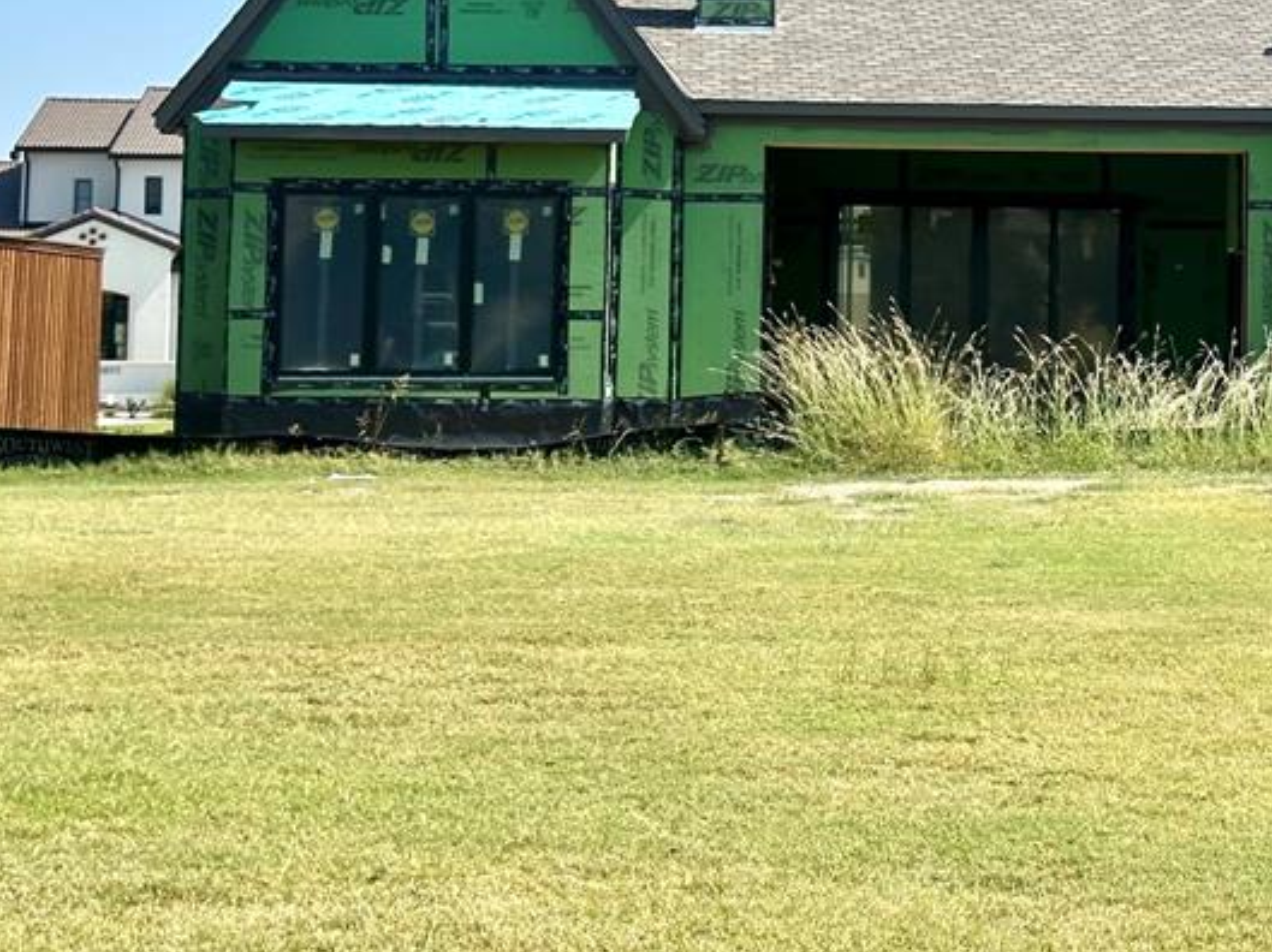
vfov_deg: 15.7
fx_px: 3415
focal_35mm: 93
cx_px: 1164
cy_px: 72
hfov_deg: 20.6
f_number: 1.78
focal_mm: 6.86
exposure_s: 1/3257
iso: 64
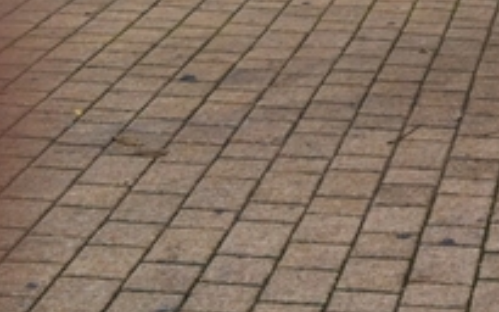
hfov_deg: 15.2
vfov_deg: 9.5
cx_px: 560
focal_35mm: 134
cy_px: -179
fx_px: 1822
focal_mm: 3.85
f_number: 2.8
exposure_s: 1/402
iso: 80
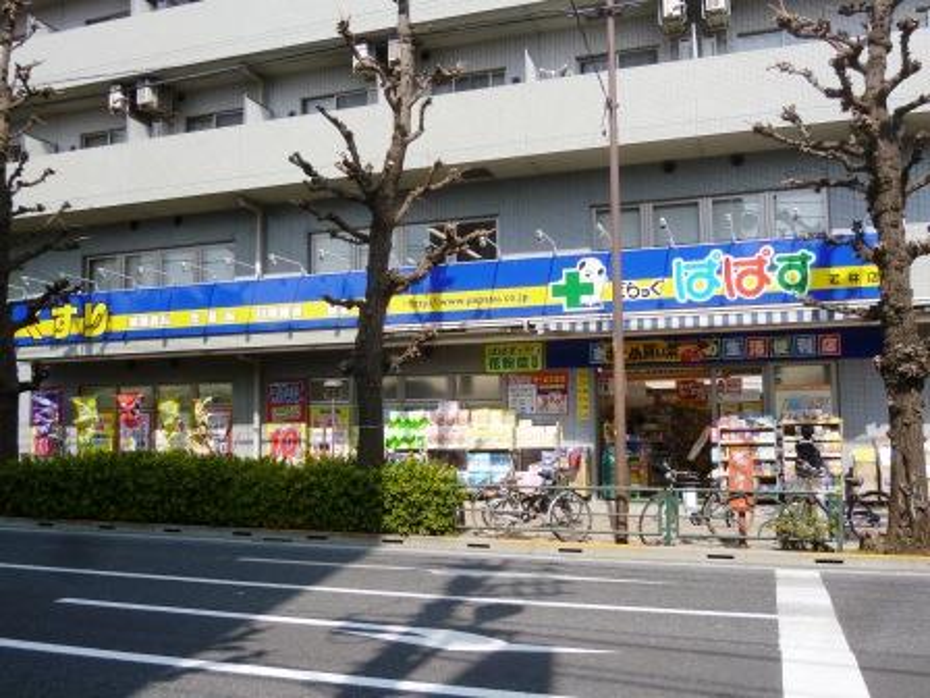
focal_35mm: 31
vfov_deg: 45.4
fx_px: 833
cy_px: 349
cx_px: 465
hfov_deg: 58.4
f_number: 2.8
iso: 100
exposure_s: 1/800
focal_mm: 5.6
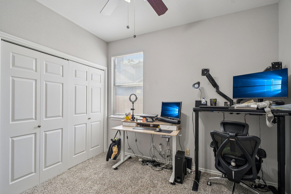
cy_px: 97
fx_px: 121
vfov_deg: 77.3
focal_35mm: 15
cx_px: 146
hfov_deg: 100.4
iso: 400
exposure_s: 1/6
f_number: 8
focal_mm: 10
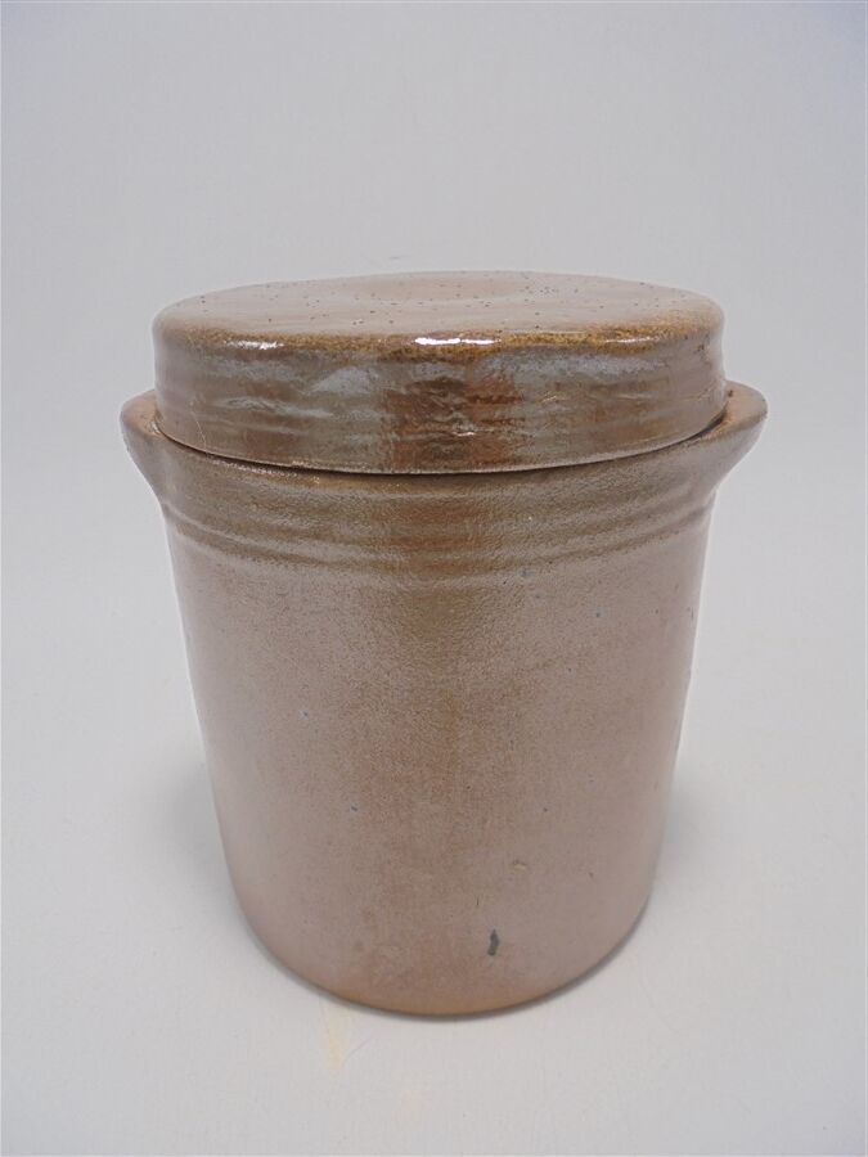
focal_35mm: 26
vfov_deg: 67.3
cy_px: 578
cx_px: 434
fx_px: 869
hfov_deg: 53.1
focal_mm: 4.6
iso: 100
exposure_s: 1/80
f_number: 3.5
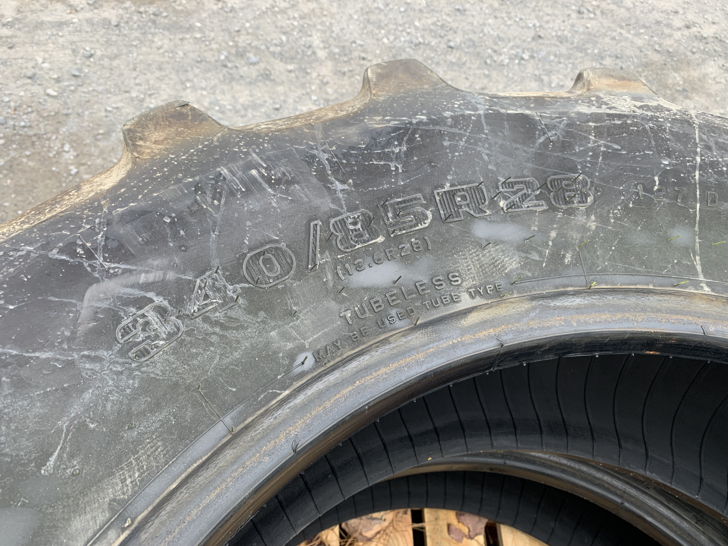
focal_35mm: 26
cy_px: 273
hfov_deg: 67.3
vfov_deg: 53.1
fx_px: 547
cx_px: 364
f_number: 1.8
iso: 32
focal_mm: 4.25
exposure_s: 1/121
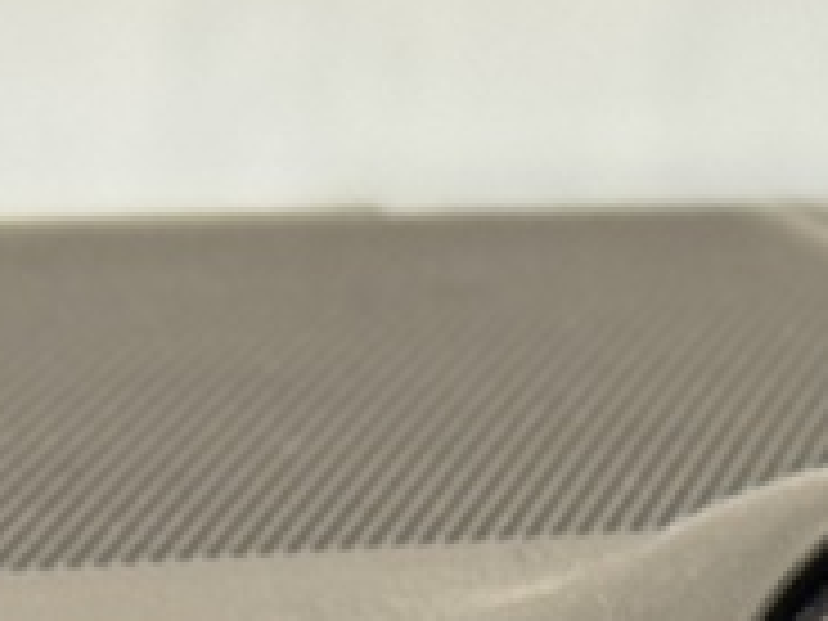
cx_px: 2110
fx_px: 8970
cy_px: 2344
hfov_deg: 5.1
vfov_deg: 3.8
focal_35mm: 375
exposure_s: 1/50
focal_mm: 6.76
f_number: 1.78
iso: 100
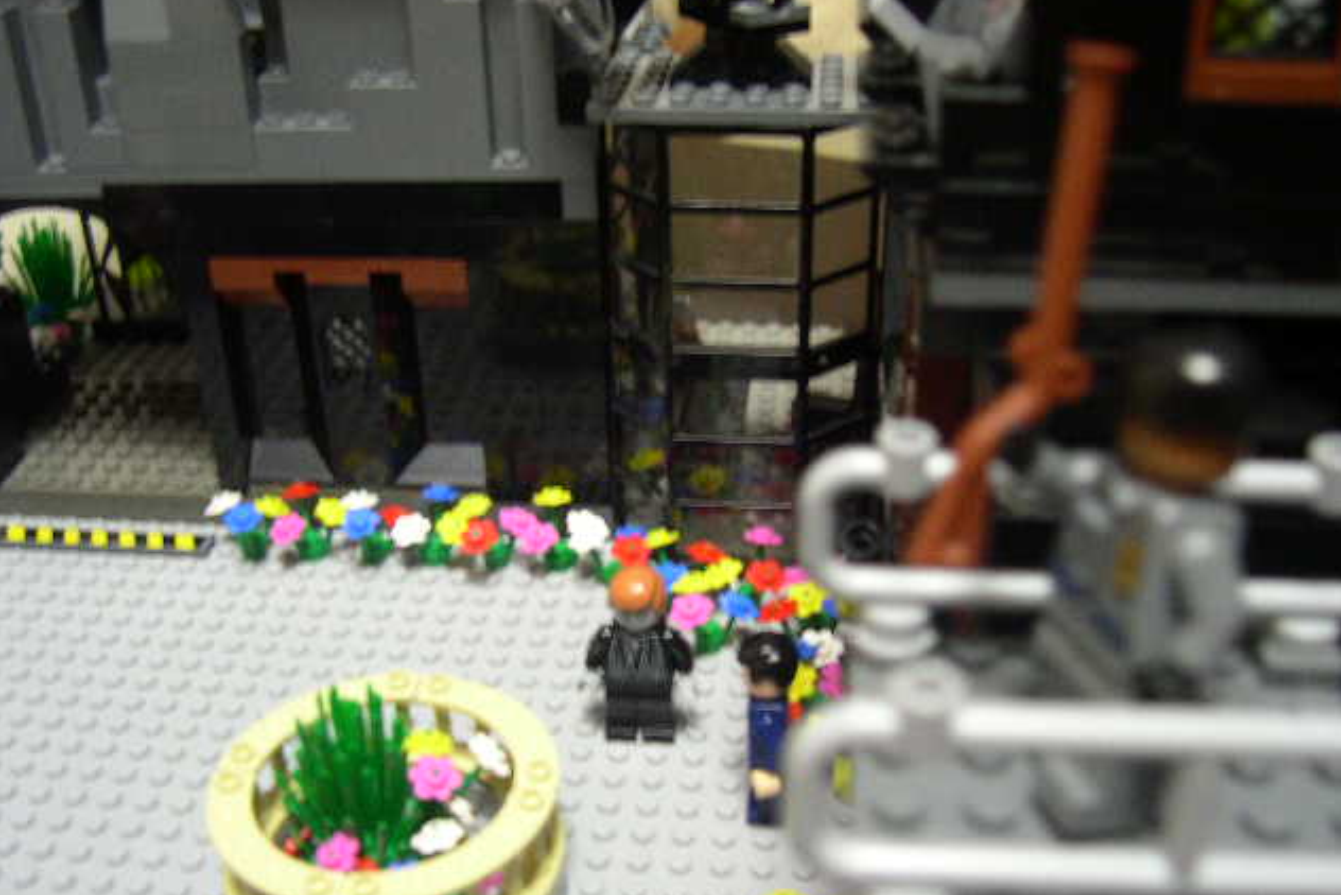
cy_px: 464
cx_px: 673
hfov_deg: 48.4
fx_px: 1491
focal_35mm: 40
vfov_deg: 33.4
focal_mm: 8
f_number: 2.8
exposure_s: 1/4
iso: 299
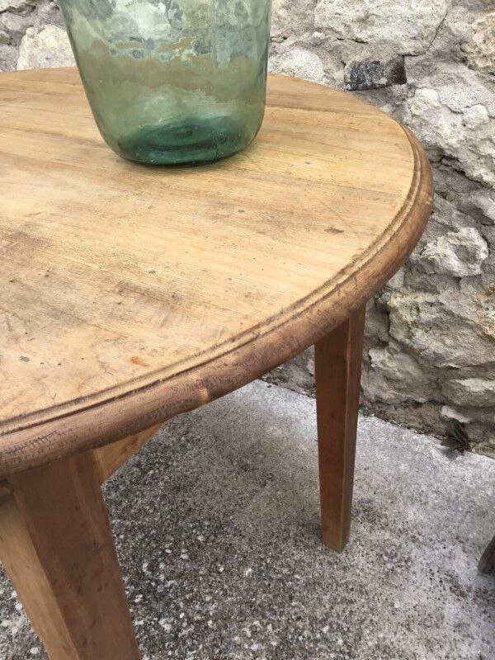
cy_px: 330
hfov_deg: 45.4
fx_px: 591
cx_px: 248
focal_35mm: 31
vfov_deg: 58.4
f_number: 2.4
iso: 25
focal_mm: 3.3
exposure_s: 1/377
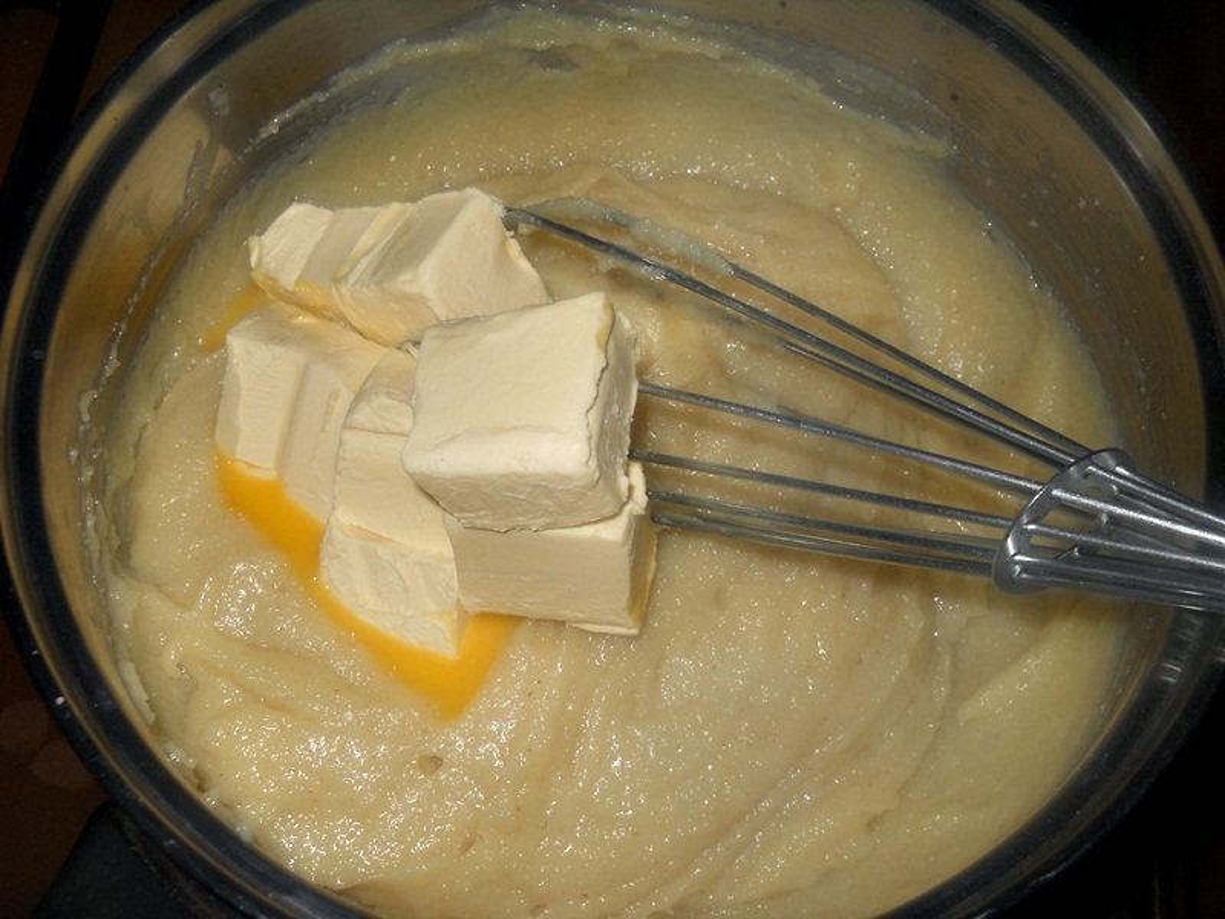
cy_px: 460
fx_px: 1451
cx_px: 612
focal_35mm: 41
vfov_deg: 35.1
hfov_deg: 45.8
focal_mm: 6.72
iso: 80
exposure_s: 1/30
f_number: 5.5
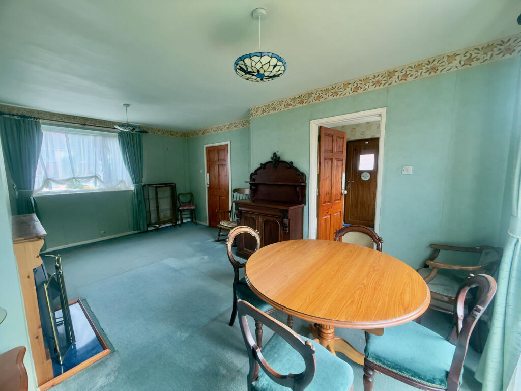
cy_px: 196
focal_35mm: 14
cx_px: 260
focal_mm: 2.22
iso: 320
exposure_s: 1/67
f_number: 2.2
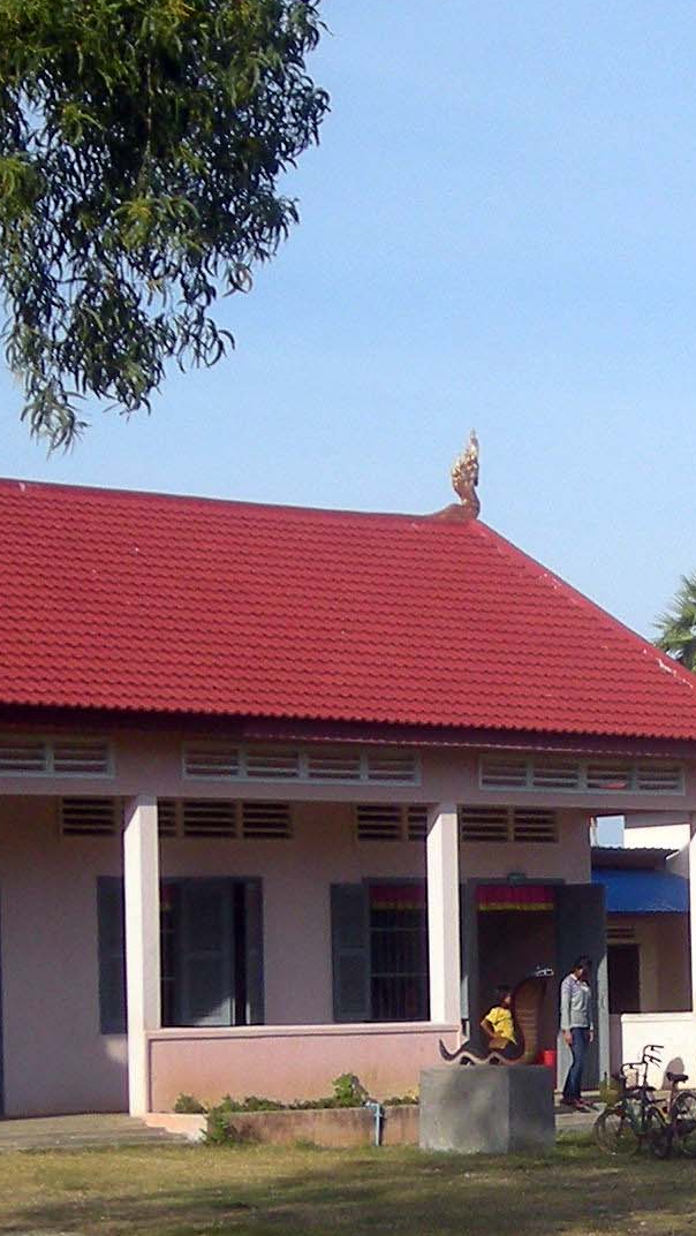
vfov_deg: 18.3
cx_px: 581
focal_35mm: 116
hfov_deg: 10.4
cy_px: 953
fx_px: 3804
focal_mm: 5.7
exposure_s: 1/269
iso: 64
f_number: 5.7
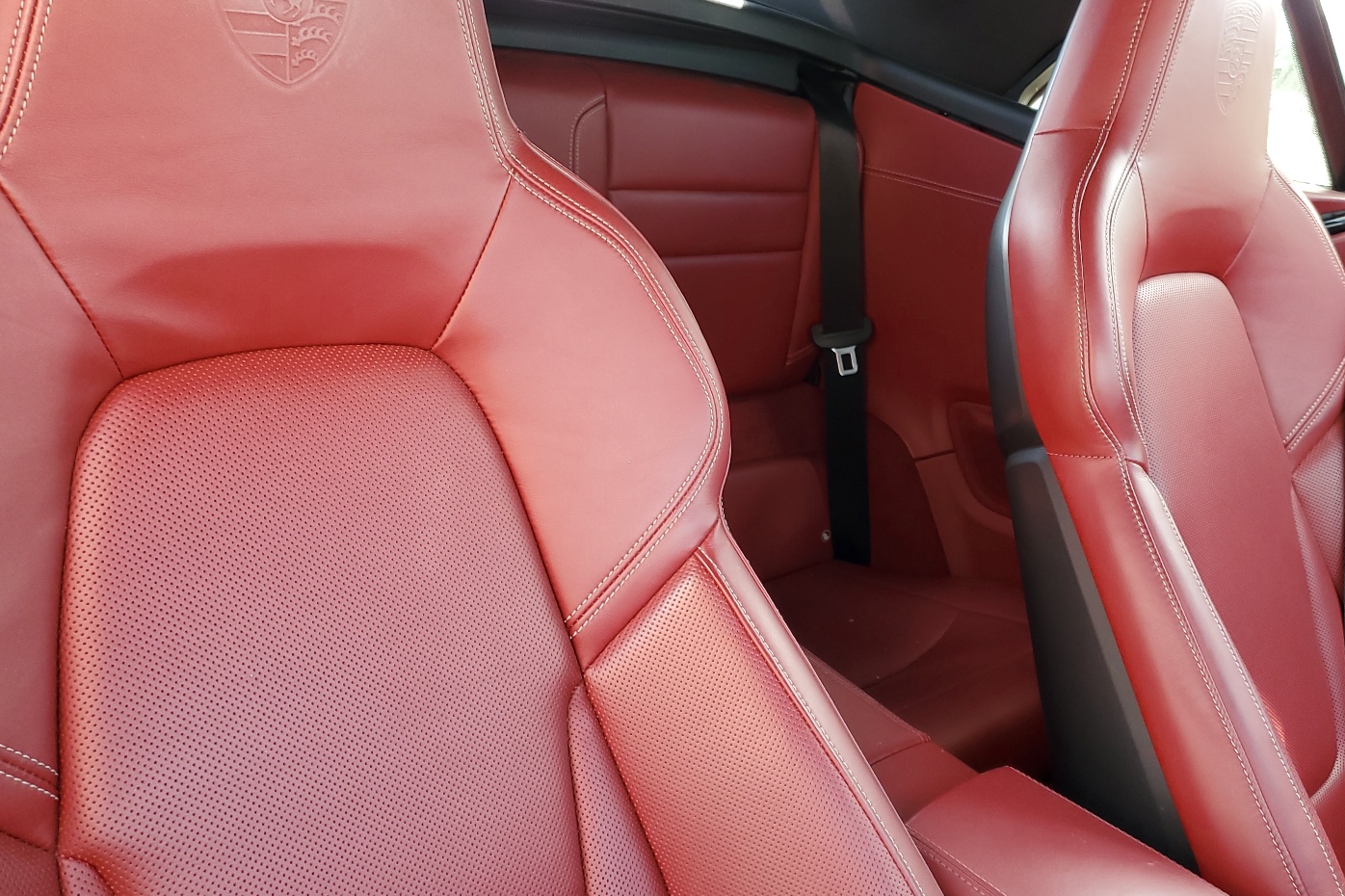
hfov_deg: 60.2
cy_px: 358
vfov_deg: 42.1
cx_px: 724
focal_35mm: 31
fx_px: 1158
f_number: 1.5
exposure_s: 1/120
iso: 61
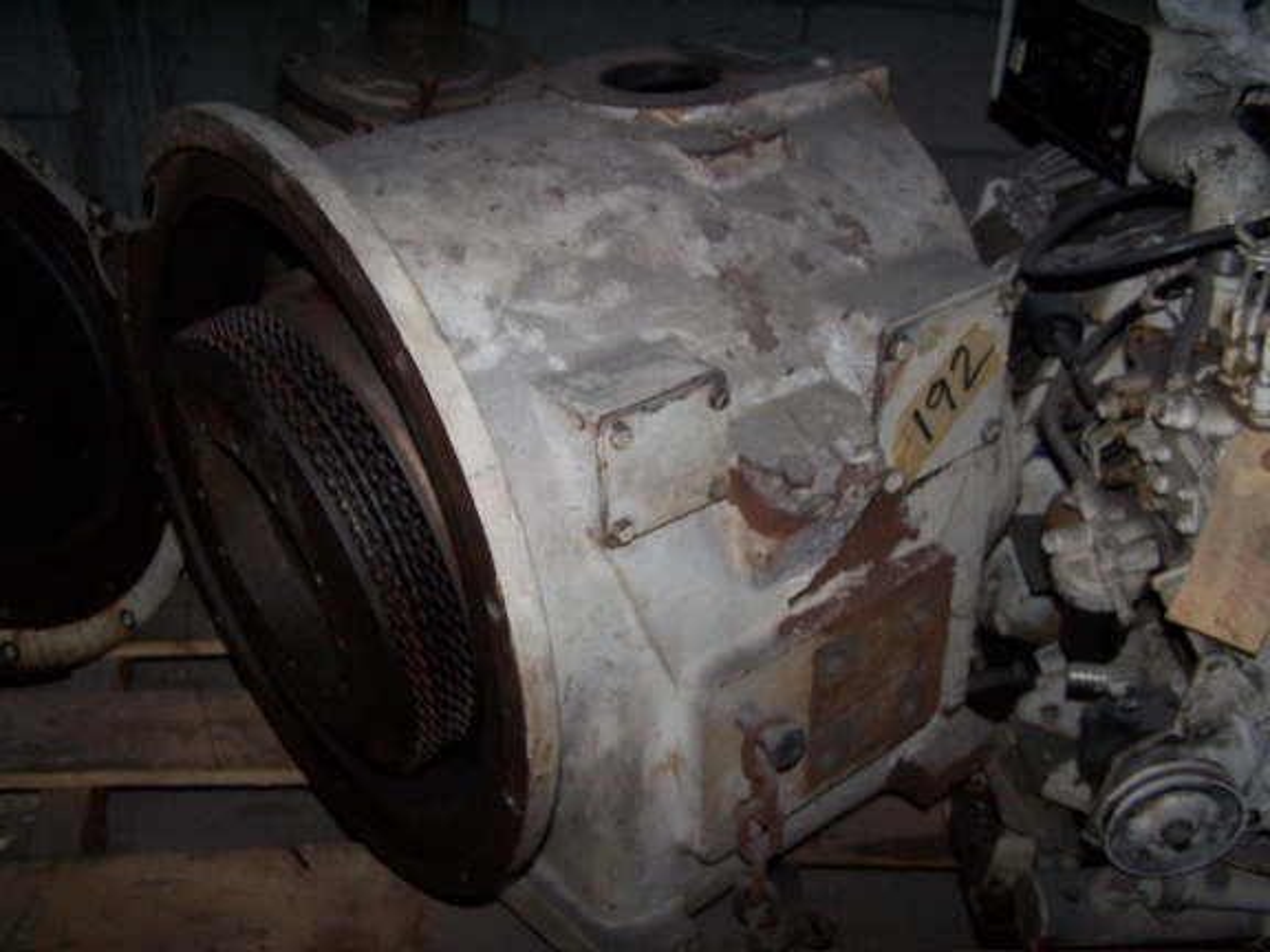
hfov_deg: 49.0
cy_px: 476
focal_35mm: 38
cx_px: 635
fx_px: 1394
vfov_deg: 37.7
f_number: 2.8
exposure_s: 1/60
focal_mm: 6.3
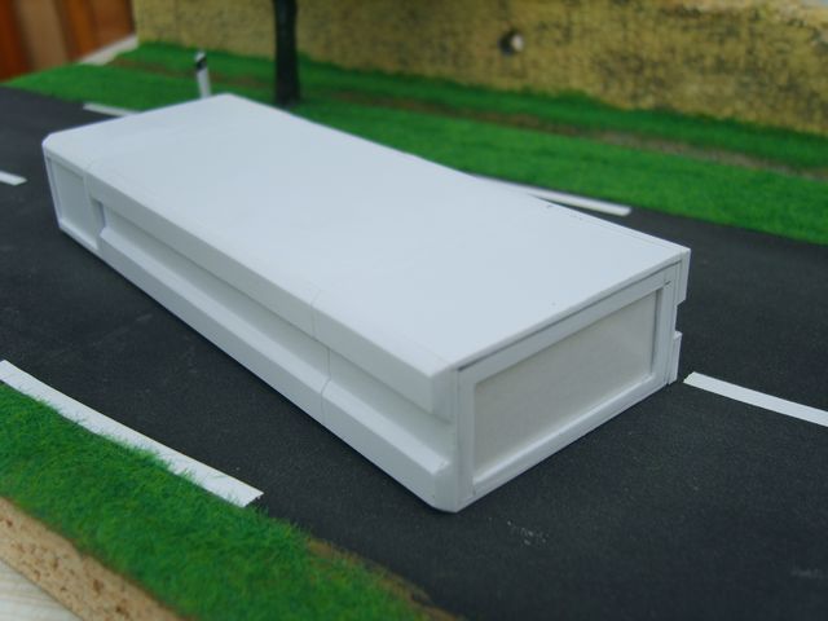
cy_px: 310
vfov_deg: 40.7
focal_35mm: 35
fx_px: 837
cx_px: 414
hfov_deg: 52.6
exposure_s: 1/180
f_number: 2.8
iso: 50
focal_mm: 7.4
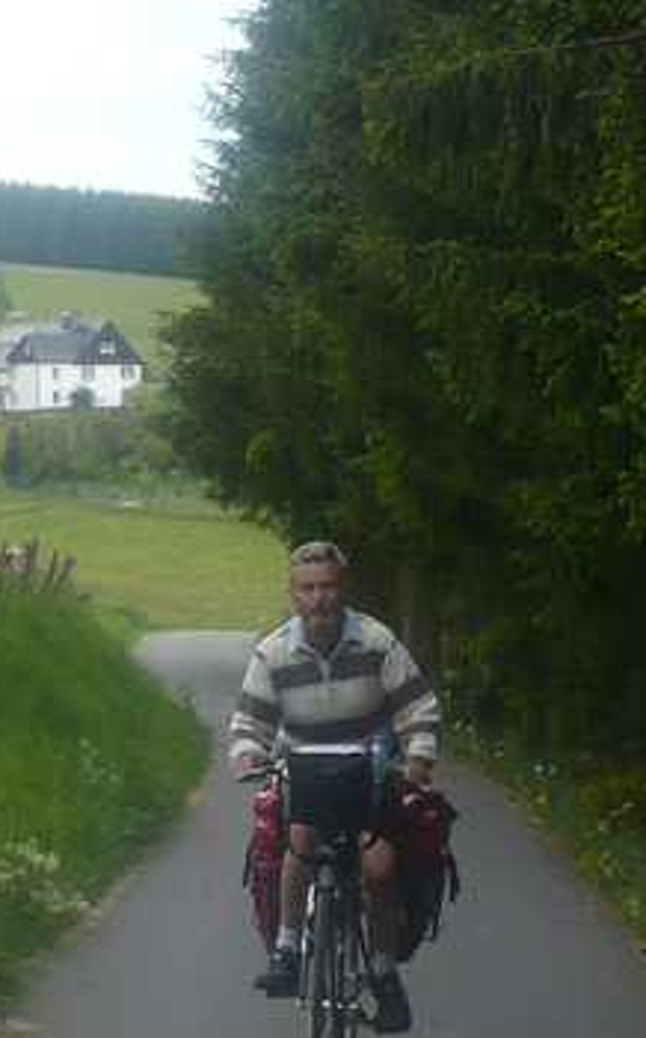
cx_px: 127
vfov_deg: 13.9
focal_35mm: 151
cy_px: 510
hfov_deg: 8.6
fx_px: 4264
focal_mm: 9.1
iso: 100
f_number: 3.5
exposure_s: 1/160
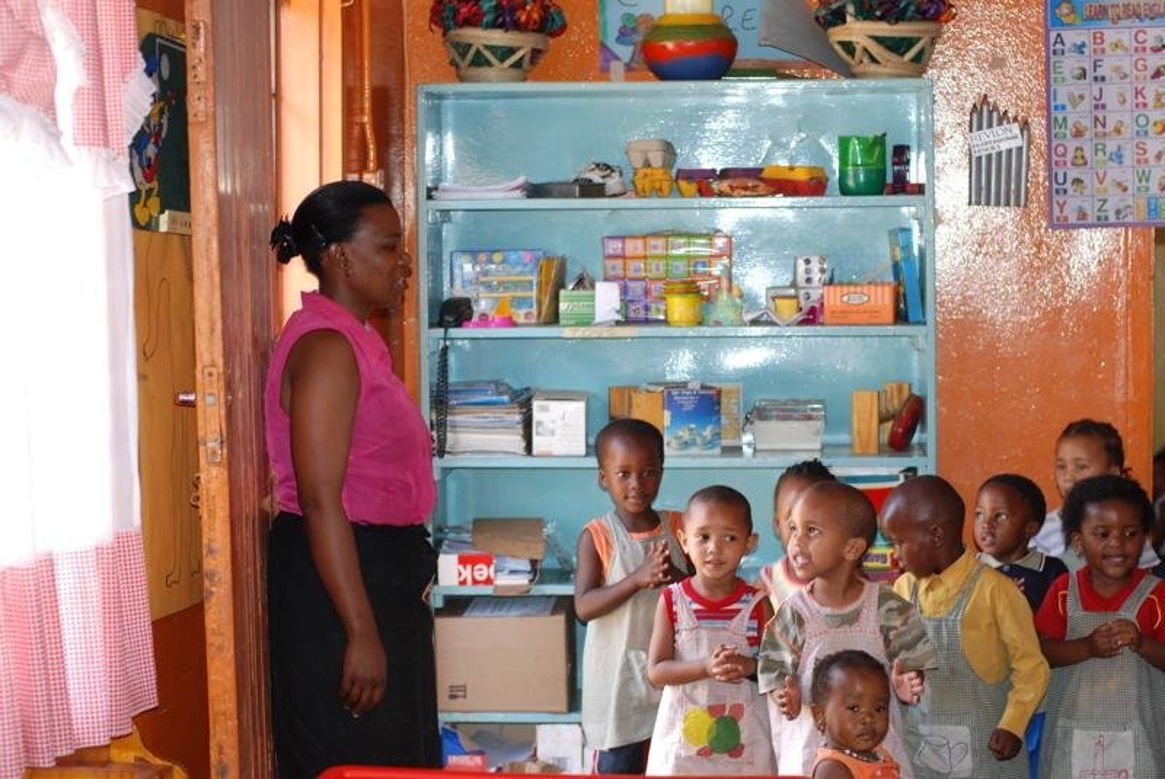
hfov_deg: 27.0
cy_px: 390
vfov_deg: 18.2
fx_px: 2429
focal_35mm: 75
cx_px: 582
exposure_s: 1/60
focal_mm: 50
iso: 200
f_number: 2.8
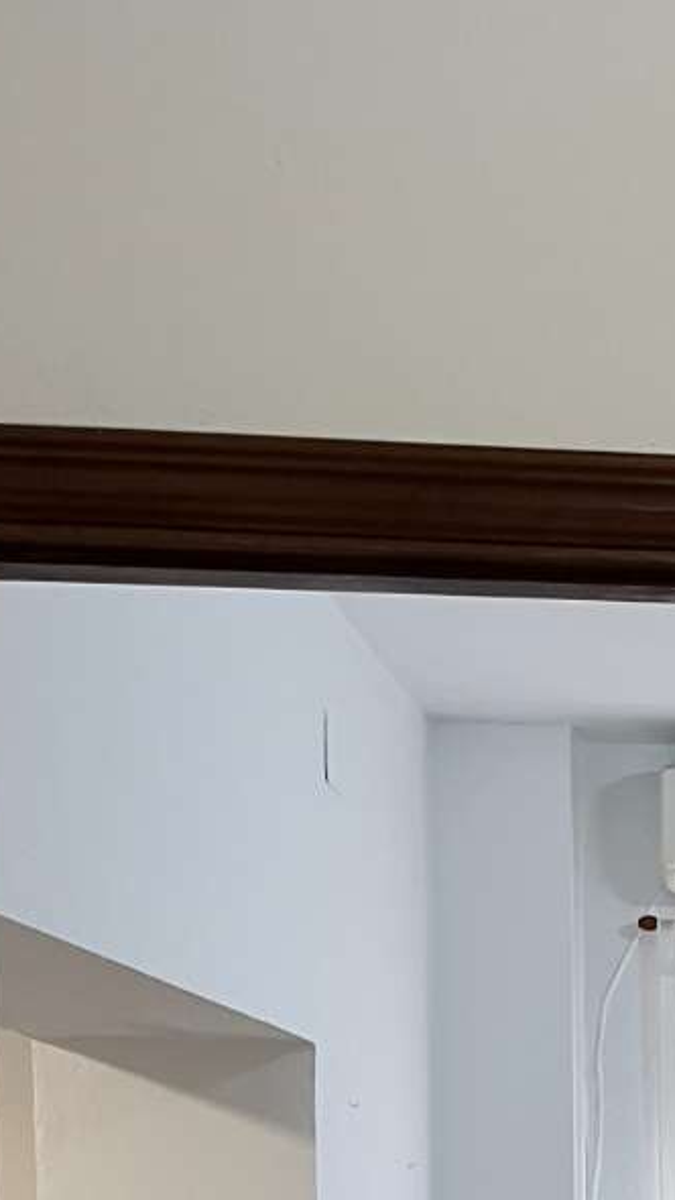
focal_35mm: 72
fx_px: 2290
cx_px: 1115
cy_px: 1393
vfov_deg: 26.5
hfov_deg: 15.1
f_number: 1.6
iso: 100
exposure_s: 1/50
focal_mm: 5.1
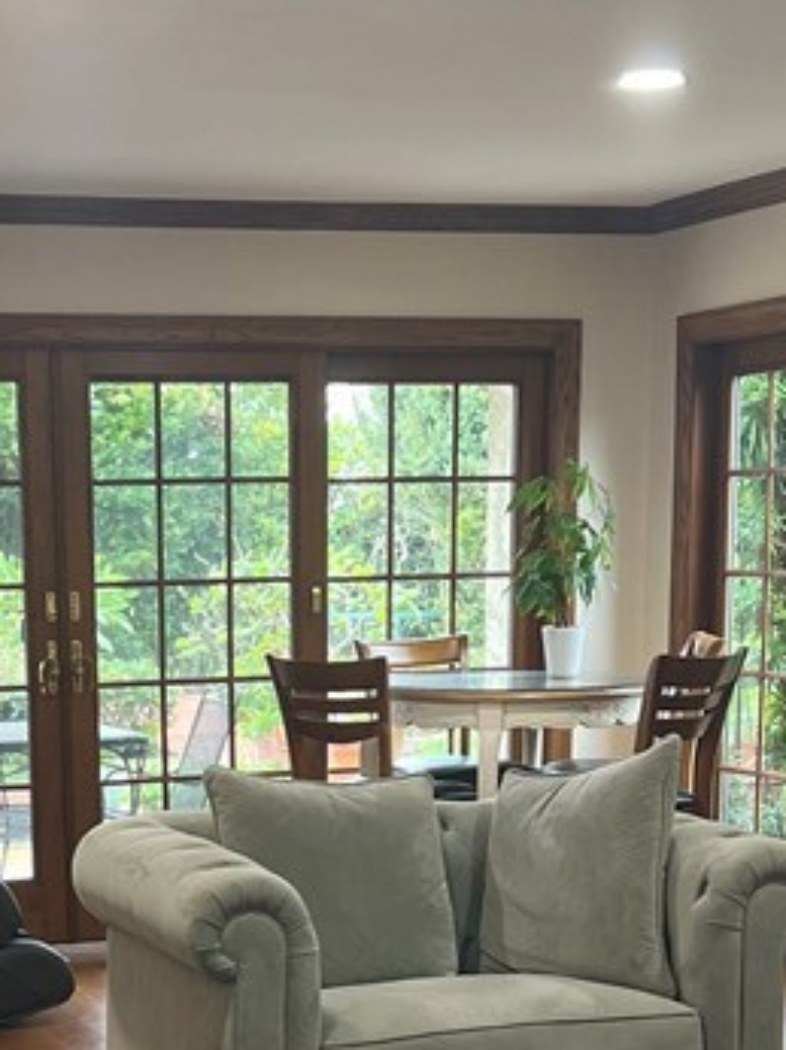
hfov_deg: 19.0
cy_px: 983
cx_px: 179
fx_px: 2334
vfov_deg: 24.5
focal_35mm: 77
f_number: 1.5
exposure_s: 1/60
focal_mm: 5.7
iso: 160
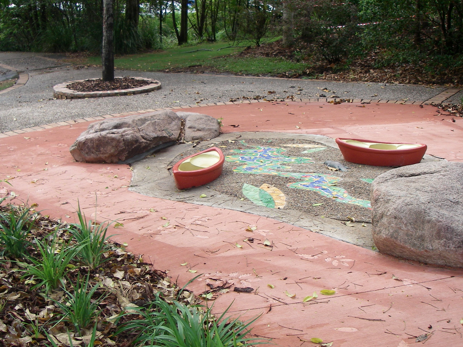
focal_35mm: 44
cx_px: 229
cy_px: 167
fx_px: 589
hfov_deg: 42.9
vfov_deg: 32.9
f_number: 3.3
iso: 64
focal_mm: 6.3
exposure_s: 1/250
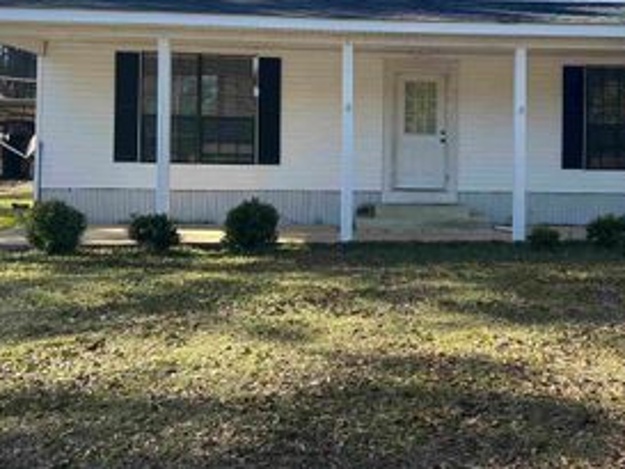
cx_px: 426
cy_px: 141
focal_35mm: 44
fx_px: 795
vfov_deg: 32.5
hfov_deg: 42.3
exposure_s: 1/1029
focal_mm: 6.86
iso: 80
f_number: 1.78
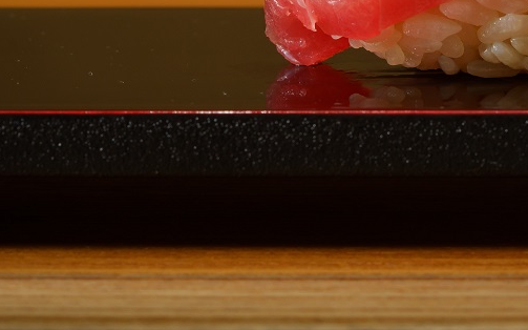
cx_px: 543
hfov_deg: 9.5
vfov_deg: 6.0
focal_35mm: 219
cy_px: 21
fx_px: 3150
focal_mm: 90
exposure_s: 1/2.5
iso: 320
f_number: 11
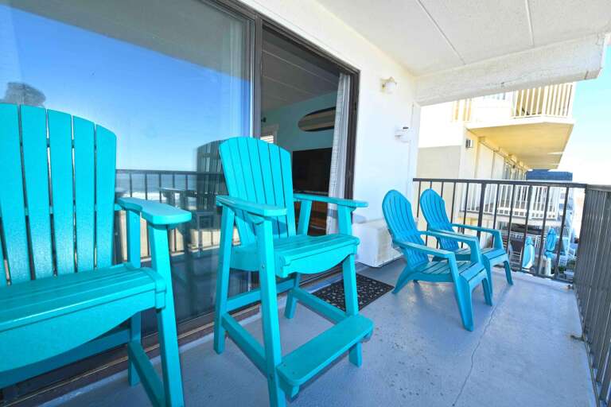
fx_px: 238
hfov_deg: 104.3
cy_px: 204
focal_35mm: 14
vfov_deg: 81.2
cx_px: 306
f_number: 7.1
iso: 80
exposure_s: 1/80
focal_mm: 14
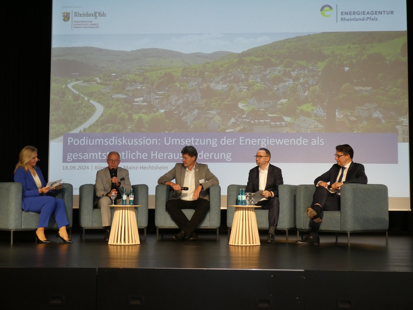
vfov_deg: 27.0
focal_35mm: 54
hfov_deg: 35.5
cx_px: 206
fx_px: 644
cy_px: 155
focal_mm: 9.6
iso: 400
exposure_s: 1/60
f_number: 4.1
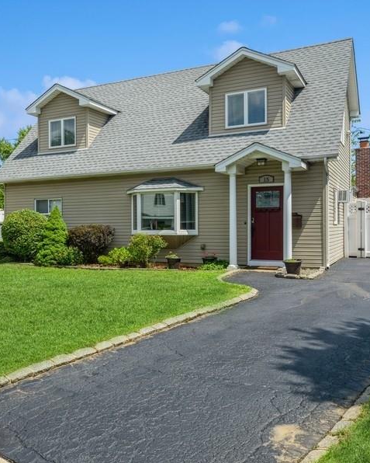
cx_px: 135
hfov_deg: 43.0
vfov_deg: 52.8
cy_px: 232
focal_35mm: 34
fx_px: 465
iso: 100
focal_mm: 24
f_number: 11
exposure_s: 1/160
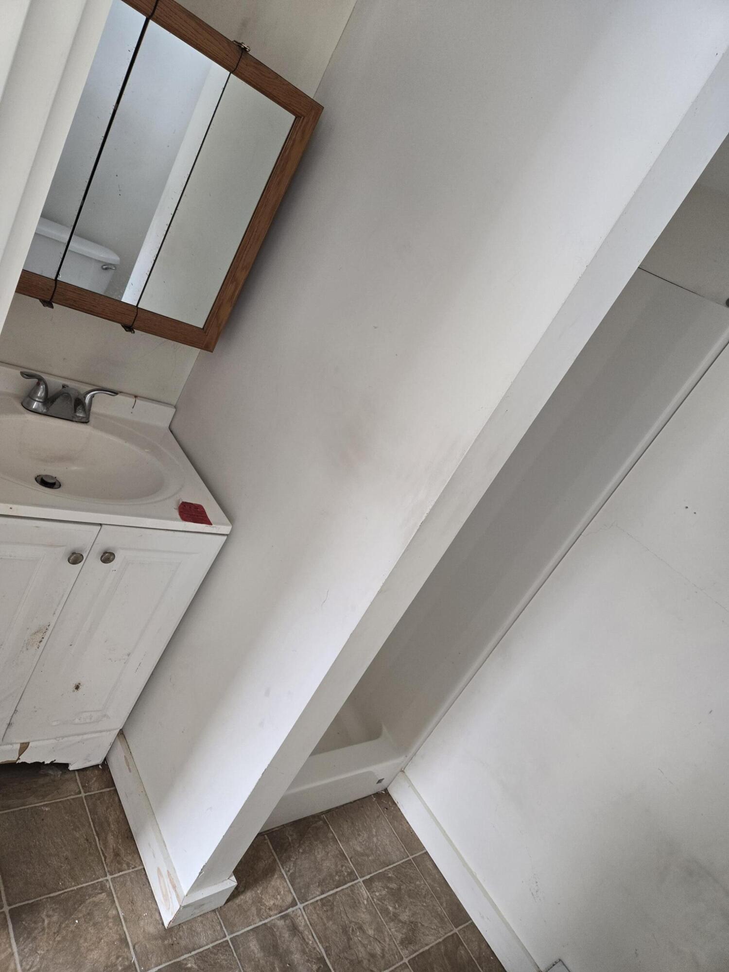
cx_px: 364
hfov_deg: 58.9
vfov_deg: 73.9
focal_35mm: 23
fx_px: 646
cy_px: 486
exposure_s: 1/120
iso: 160
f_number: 1.8
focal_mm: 5.4
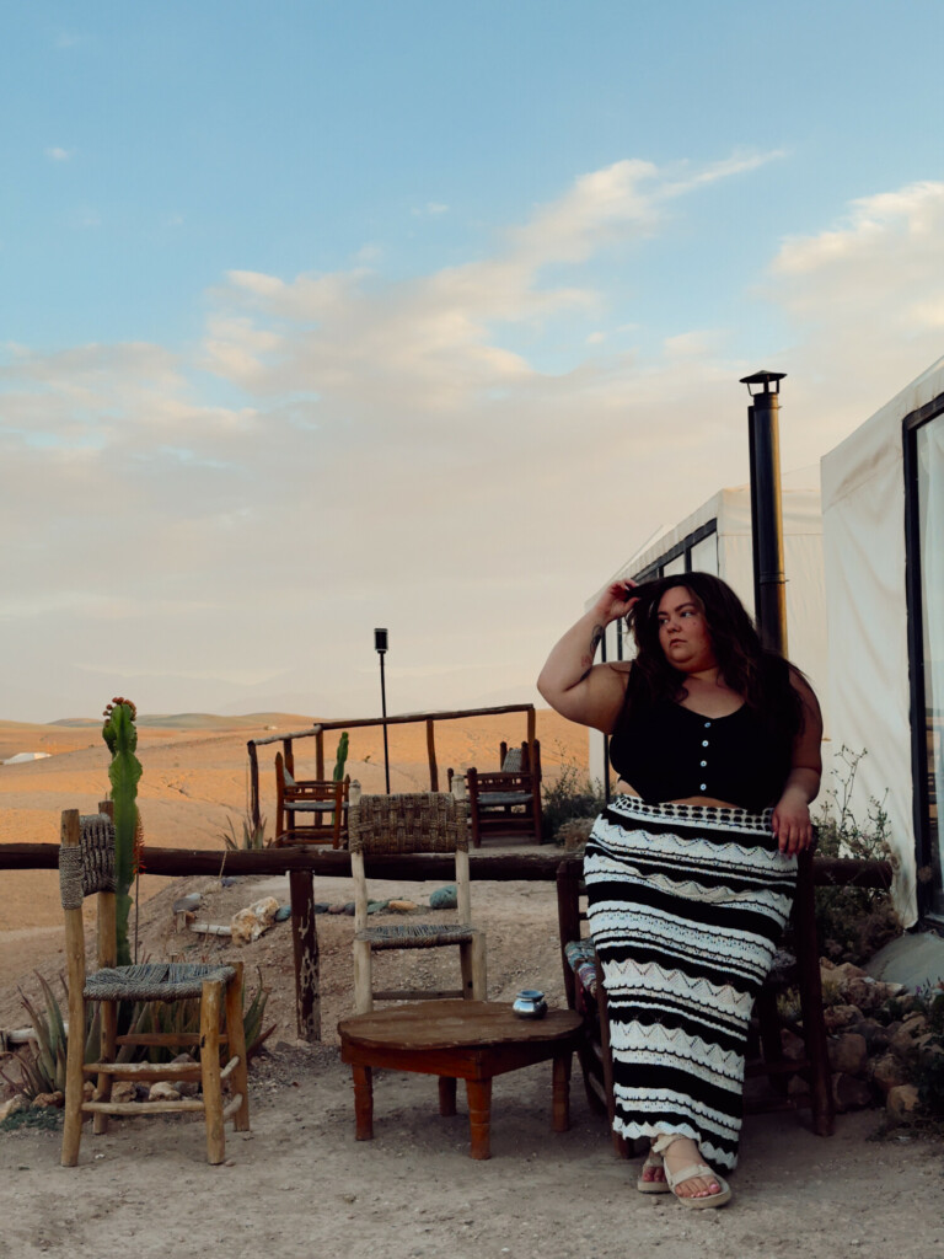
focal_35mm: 48
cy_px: 630
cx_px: 472
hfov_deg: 30.3
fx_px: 1745
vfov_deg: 39.7
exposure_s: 1/651
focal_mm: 6.76
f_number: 1.78
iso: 64
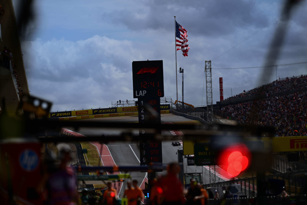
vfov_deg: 6.9
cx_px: 154
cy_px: 102
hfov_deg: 10.3
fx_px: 1705
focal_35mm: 200
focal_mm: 200
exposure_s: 1/5000
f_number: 2
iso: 100
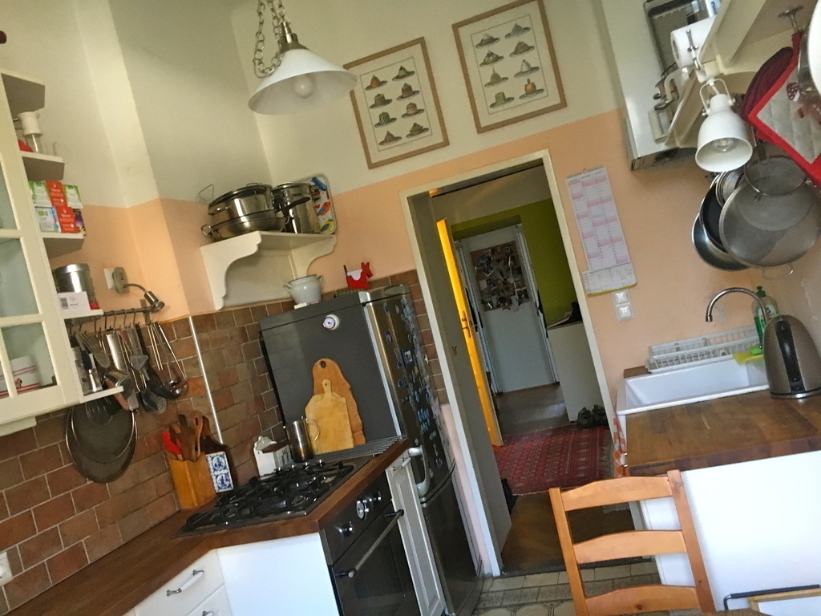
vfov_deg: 48.2
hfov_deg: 61.7
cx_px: 410
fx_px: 688
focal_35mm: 29
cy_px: 308
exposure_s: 1/25
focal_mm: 4.15
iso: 200
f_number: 2.2
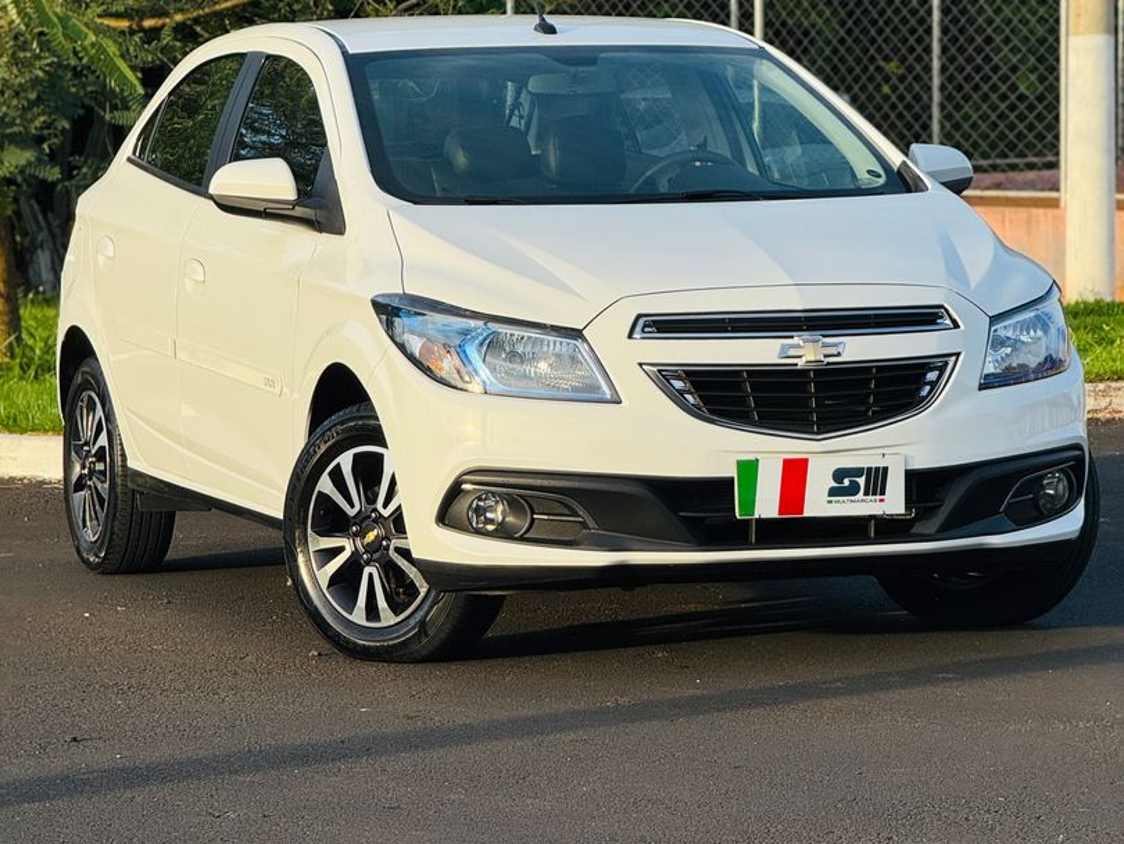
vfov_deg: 12.4
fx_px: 3898
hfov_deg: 16.4
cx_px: 562
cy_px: 422
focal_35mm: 120
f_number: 2.8
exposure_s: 1/880
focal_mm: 15.66
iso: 50
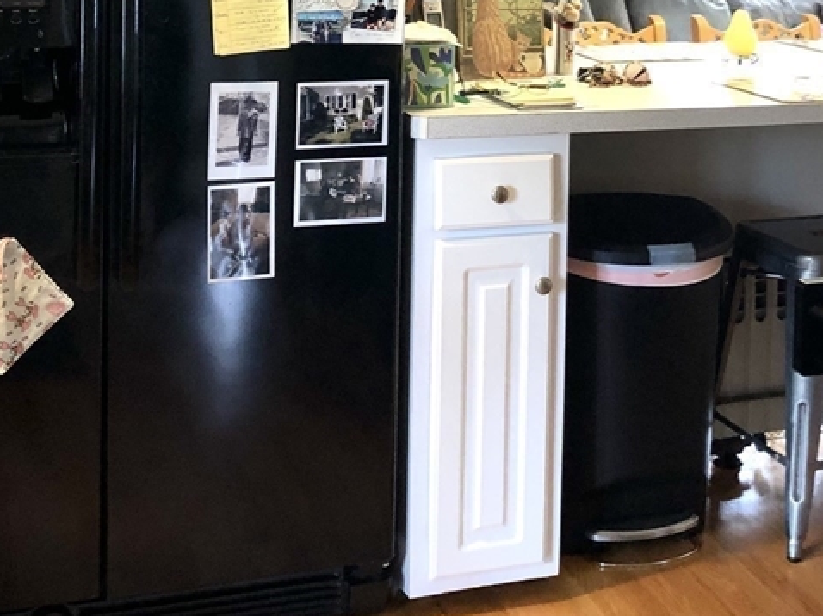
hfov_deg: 32.2
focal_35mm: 60
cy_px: -29
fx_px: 1426
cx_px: 432
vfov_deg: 23.2
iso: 40
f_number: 1.8
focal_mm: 3.99
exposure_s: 1/15
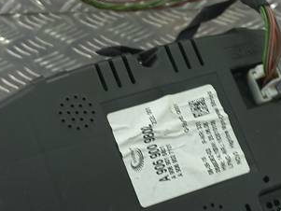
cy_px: 114
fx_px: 690
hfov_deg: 23.0
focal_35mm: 85
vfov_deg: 17.4
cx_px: 112
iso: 64
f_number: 1.8
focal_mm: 4.6
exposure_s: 1/50
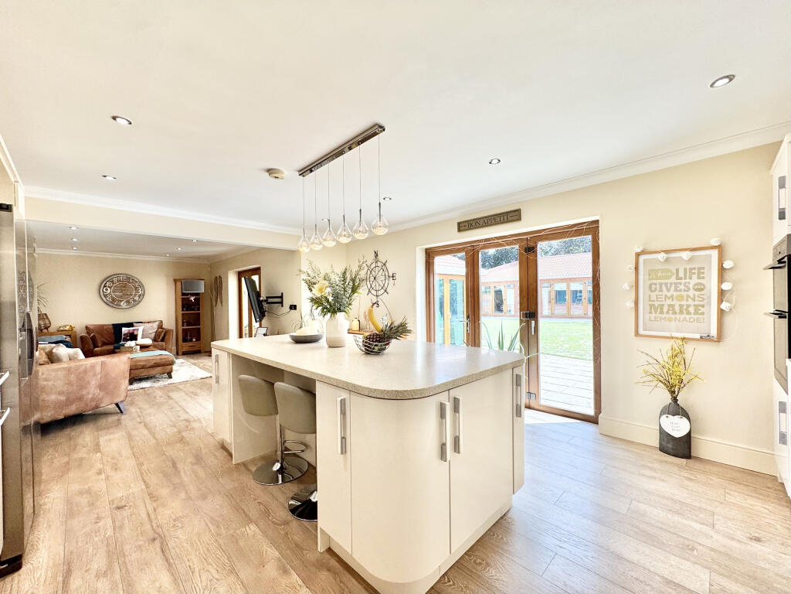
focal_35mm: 14
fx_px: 320
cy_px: 297
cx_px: 396
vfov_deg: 85.7
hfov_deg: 102.1
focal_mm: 2.22
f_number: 2.2
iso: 40
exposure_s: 1/155
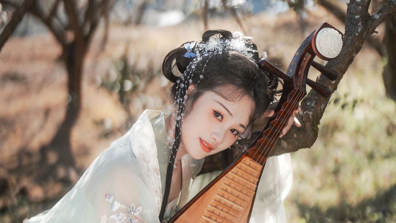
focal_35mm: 79
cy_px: 144
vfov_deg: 15.3
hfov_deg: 26.9
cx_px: 198
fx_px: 830
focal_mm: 50
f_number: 1.2
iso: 100
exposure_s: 1/5000
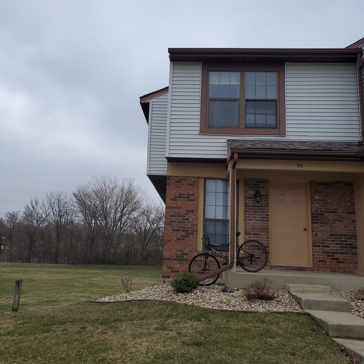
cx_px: 181
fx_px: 369
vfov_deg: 52.5
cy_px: 170
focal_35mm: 31
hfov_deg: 52.5
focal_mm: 4.3
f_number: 2.4
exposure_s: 1/1525
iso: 50
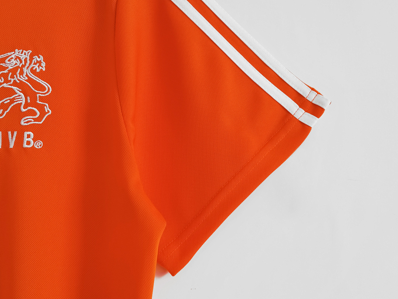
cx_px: 199
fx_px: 632
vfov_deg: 26.6
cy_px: 150
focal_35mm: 55
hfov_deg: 34.9
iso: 160
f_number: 1.8
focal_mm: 5.58
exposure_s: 1/100
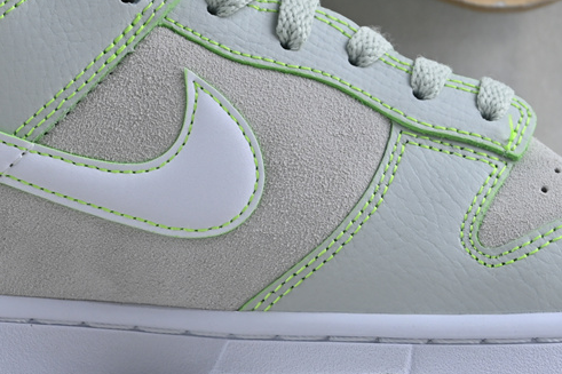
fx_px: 2060
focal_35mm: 132
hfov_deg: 15.5
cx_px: 198
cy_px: 143
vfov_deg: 10.4
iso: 100
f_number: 5.3
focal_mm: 36
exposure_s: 1/50
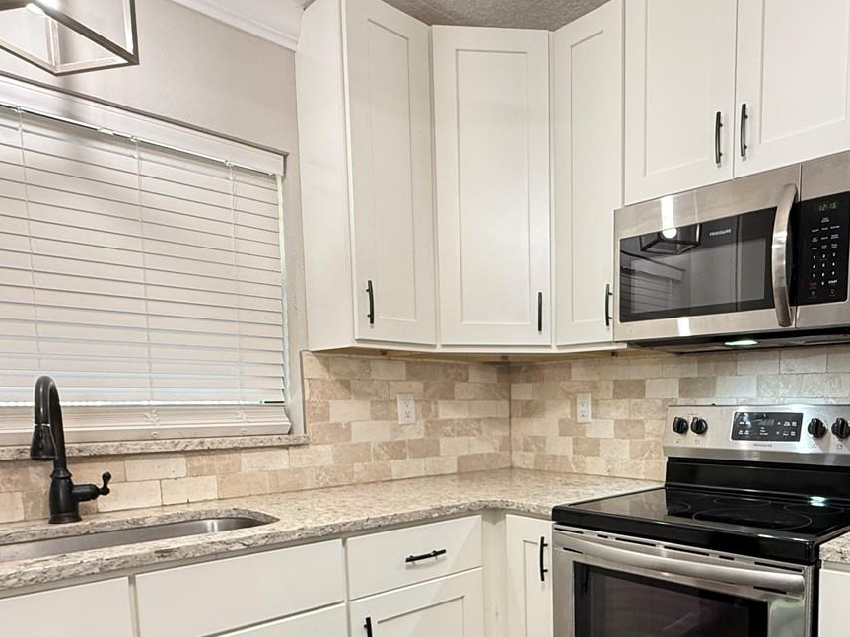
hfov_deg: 64.5
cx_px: 603
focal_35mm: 26
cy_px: 469
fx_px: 638
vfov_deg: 51.0
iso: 400
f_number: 2.2
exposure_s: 1/60
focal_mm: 2.22
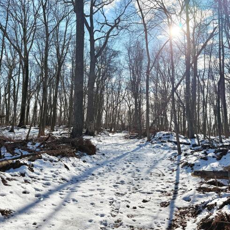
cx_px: 109
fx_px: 233
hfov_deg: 52.5
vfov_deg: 52.5
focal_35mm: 31
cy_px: 115
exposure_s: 1/5714
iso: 80
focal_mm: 6.76
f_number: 1.78
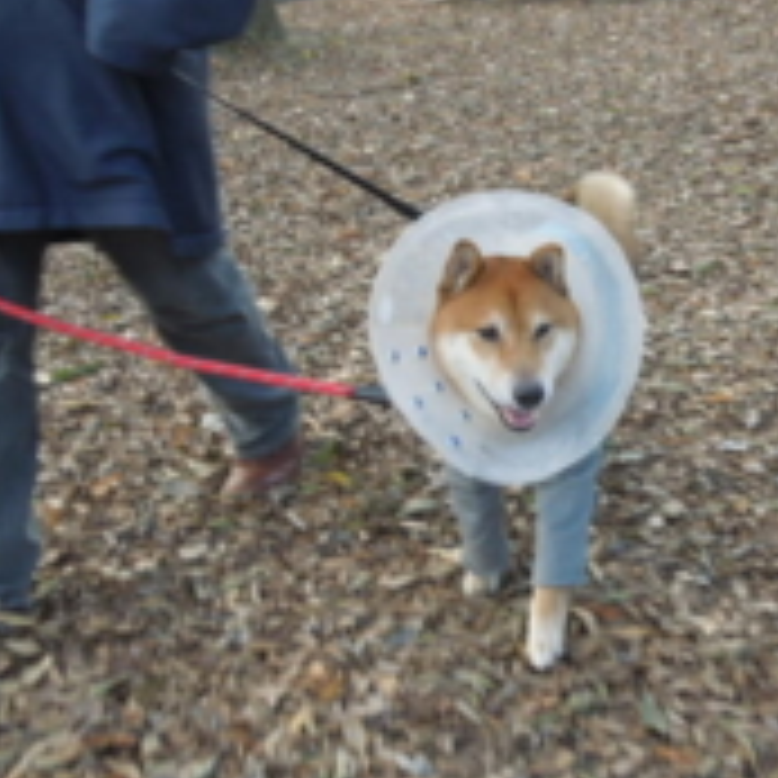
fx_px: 1297
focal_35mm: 51
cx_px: 553
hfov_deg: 32.9
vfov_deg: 33.3
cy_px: 328
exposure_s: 1/80
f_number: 3.3
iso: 100
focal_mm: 4.5
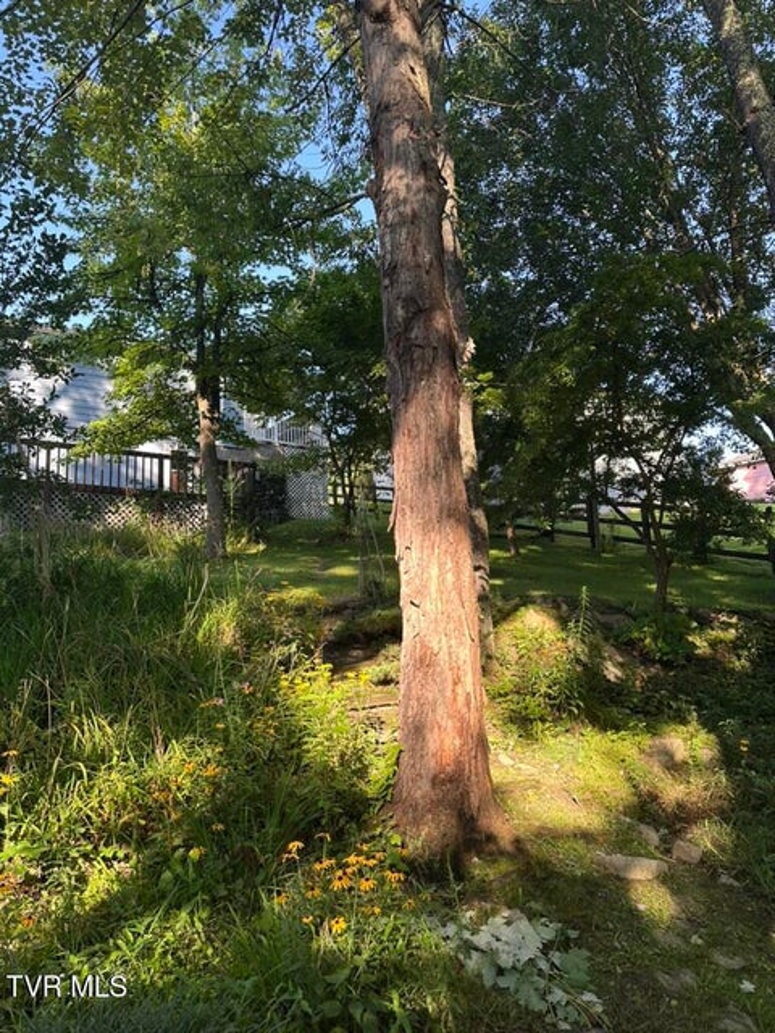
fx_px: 716
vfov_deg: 71.6
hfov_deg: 56.8
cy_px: 516
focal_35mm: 24
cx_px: 388
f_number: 1.78
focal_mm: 6.86
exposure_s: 1/274
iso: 80
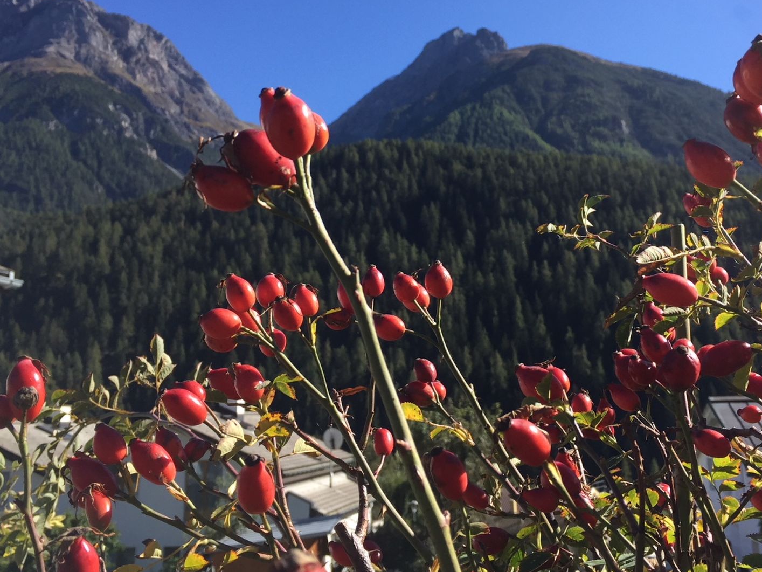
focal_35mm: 42
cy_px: 185
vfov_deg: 34.0
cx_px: 422
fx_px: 925
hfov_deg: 44.7
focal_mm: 4.15
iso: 32
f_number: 2.2
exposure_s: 1/1068
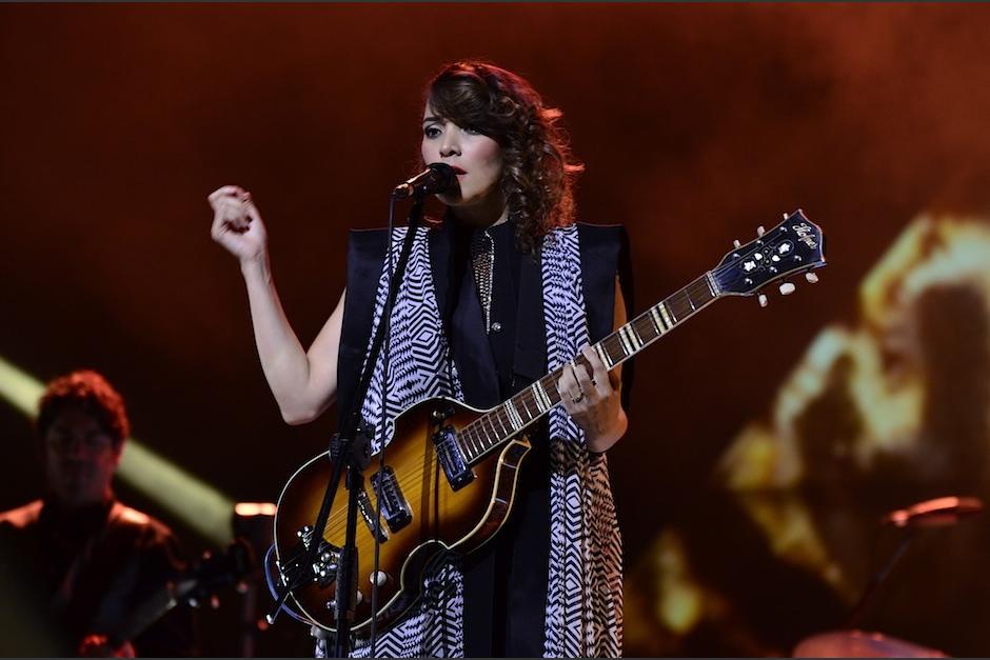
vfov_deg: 8.7
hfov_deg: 13.0
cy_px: 330
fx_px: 4332
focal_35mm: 158
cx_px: 495
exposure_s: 1/100
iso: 800
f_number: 2.8
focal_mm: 105
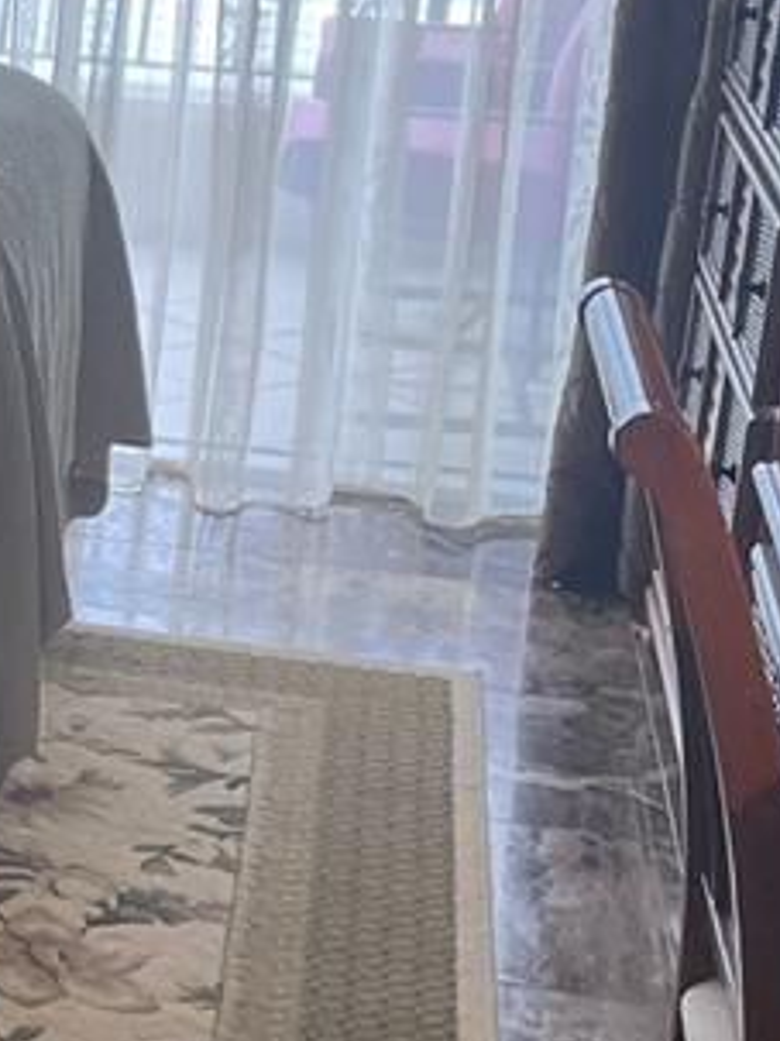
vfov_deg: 19.0
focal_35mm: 103
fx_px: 3097
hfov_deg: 13.3
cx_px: -484
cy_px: 378
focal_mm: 4.2
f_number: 1.6
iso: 80
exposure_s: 1/120
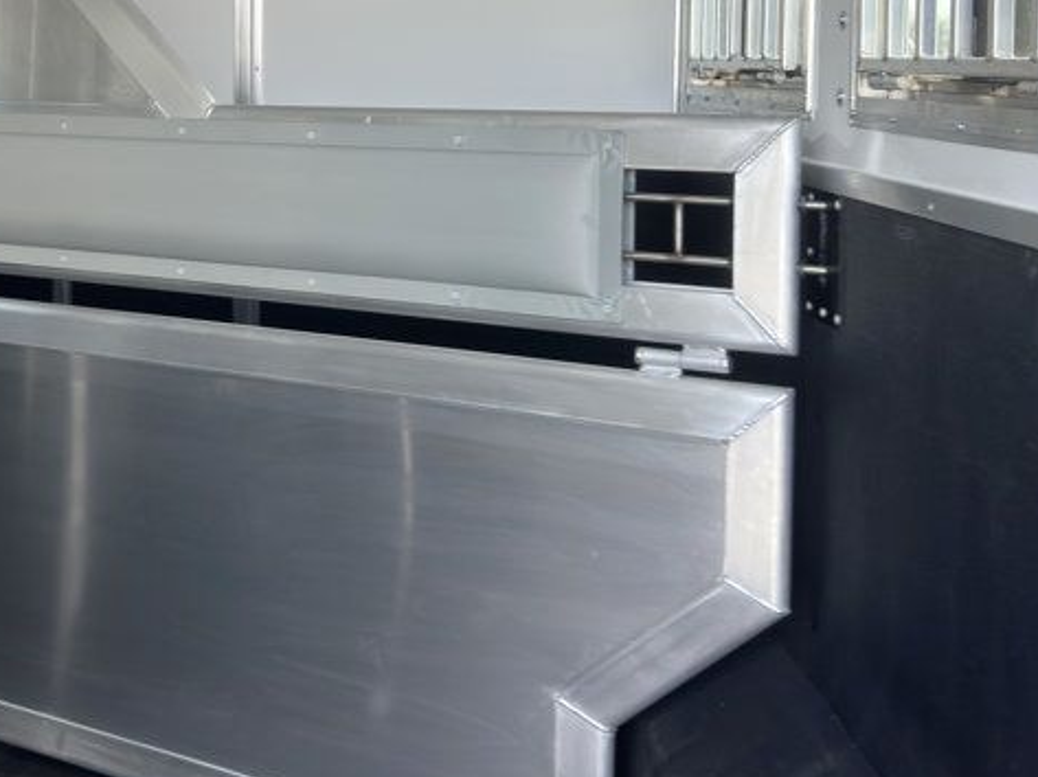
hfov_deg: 35.4
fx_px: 1558
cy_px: 169
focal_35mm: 52
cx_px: 180
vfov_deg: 27.5
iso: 64
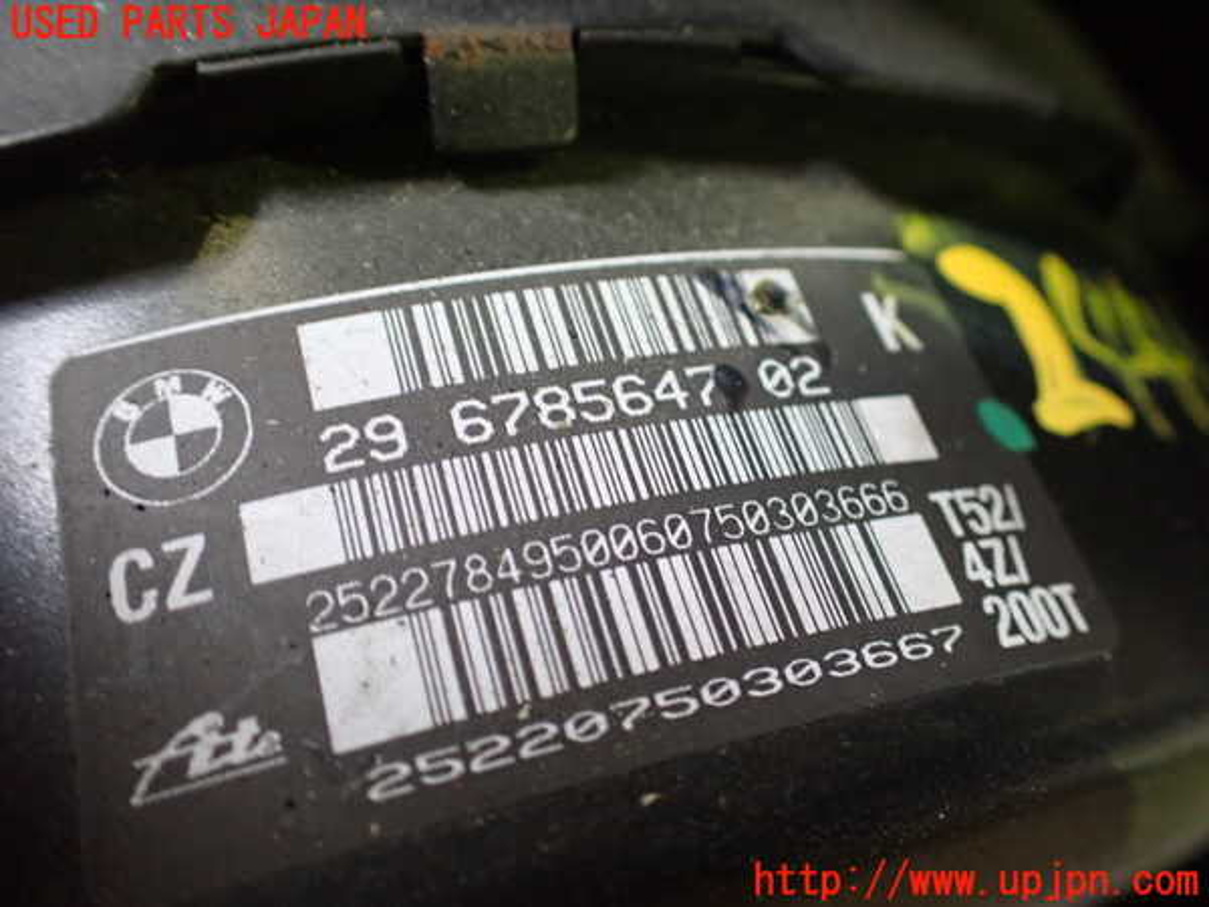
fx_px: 1048
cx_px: 604
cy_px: 454
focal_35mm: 30
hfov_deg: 60.0
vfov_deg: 46.8
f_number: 2.3
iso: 800
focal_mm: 5.4
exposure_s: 1/30
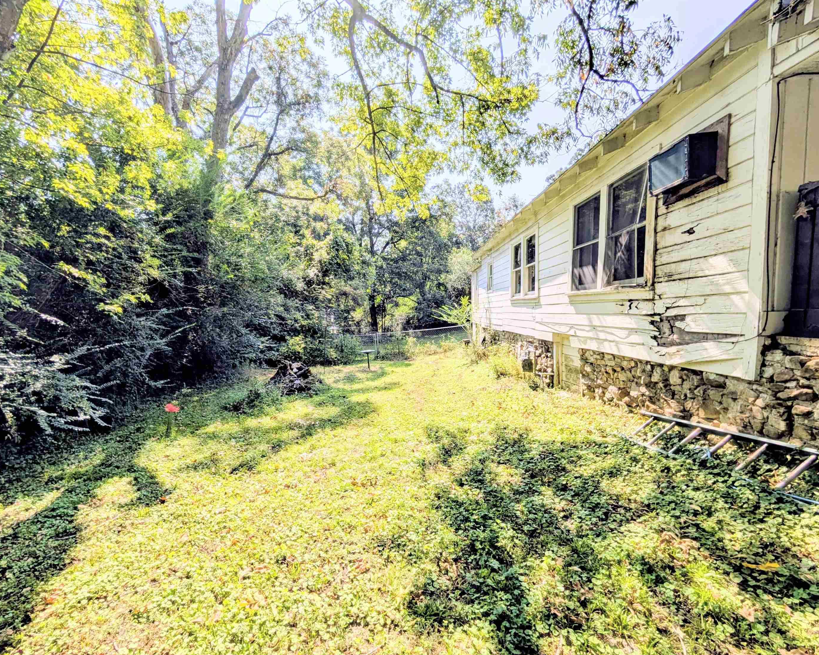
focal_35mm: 13
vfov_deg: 92.2
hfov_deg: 104.8
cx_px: 394
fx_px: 315
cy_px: 341
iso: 53
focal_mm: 2.02
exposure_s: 1/3906
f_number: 1.7
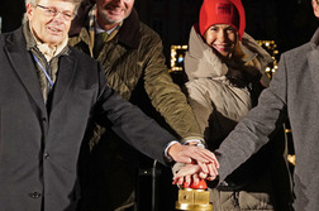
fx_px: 840
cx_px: 183
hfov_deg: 21.5
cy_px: 110
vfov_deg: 14.3
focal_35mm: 95
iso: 1250
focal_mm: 53
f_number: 4.5
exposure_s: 1/80
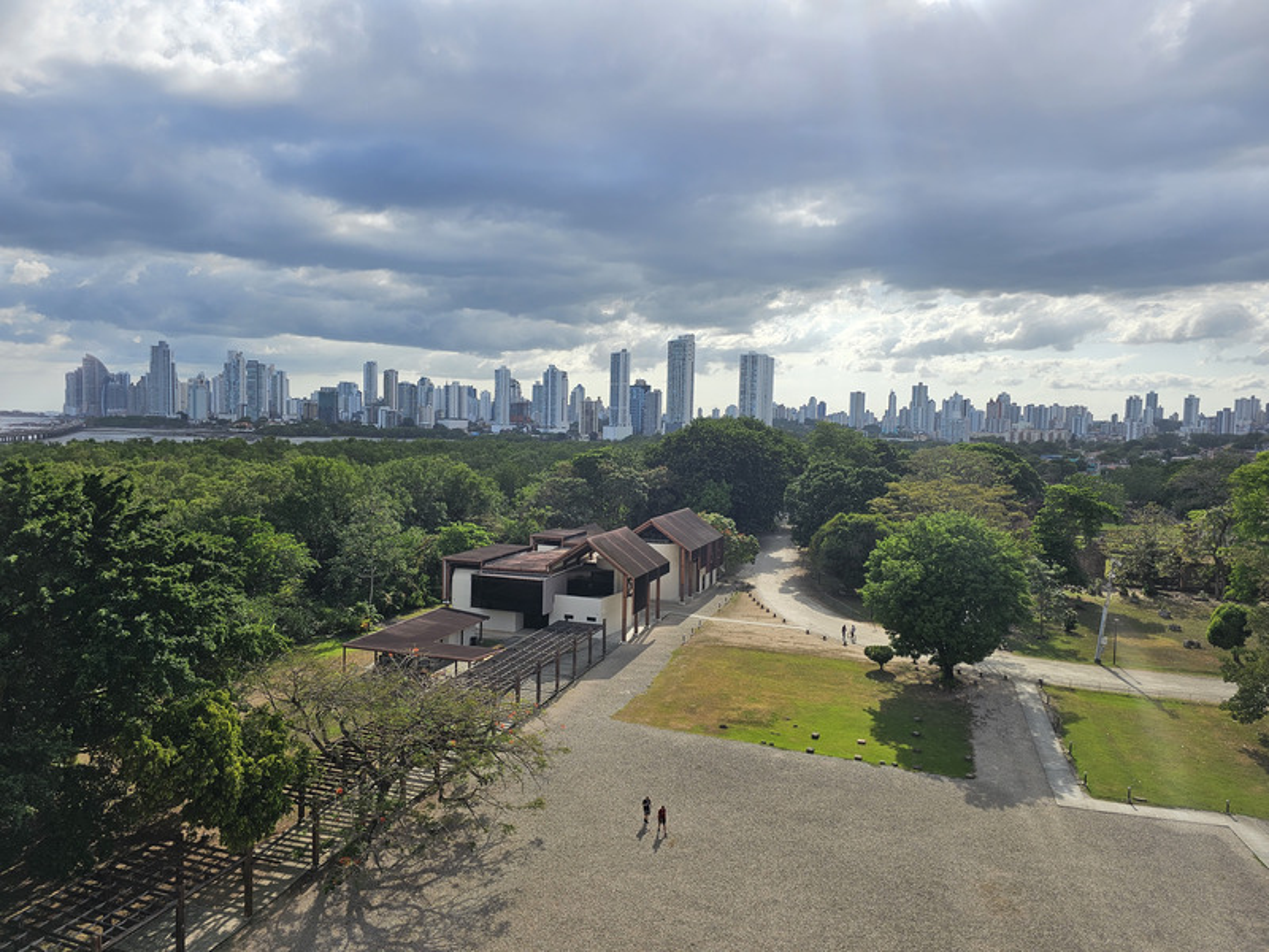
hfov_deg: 73.9
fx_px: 843
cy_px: 476
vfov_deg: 58.9
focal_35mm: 23
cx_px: 634
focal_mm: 6.3
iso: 10
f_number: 1.7
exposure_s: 1/992
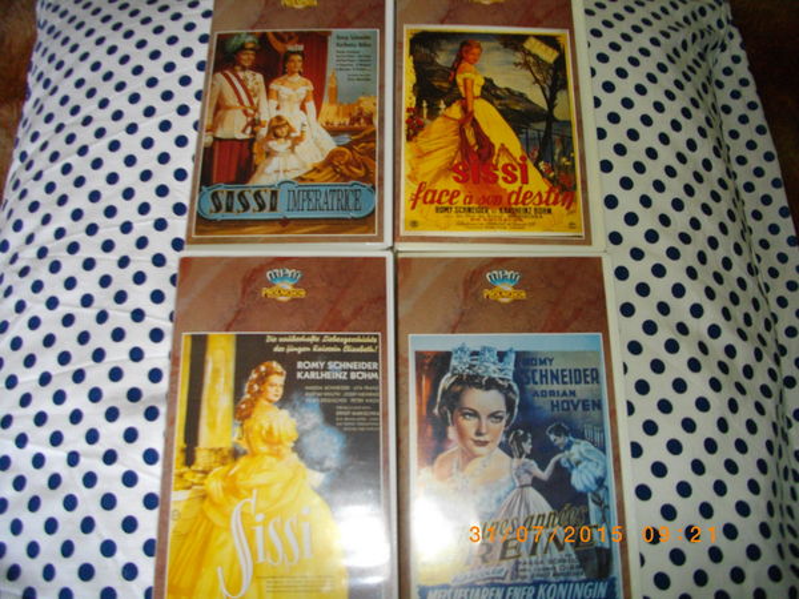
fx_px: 739
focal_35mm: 32
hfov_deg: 56.8
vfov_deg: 44.2
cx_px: 400
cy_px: 300
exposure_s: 1/50
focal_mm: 5.7
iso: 200
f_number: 2.9
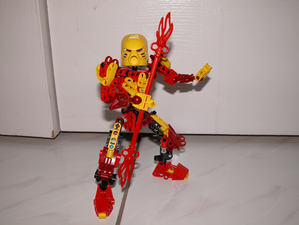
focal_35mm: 35
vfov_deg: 40.7
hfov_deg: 52.6
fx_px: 302
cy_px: 112
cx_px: 150
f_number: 4.5
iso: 100
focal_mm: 8.9
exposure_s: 1/60
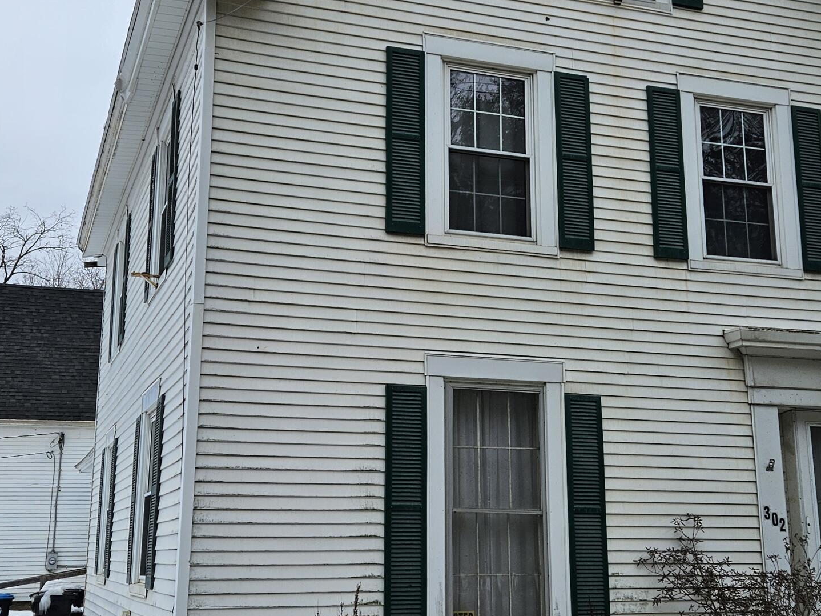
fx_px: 1138
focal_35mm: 48
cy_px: 265
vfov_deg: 30.2
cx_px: 449
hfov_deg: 39.6
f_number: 1.8
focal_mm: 5.4
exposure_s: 1/2145
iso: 25
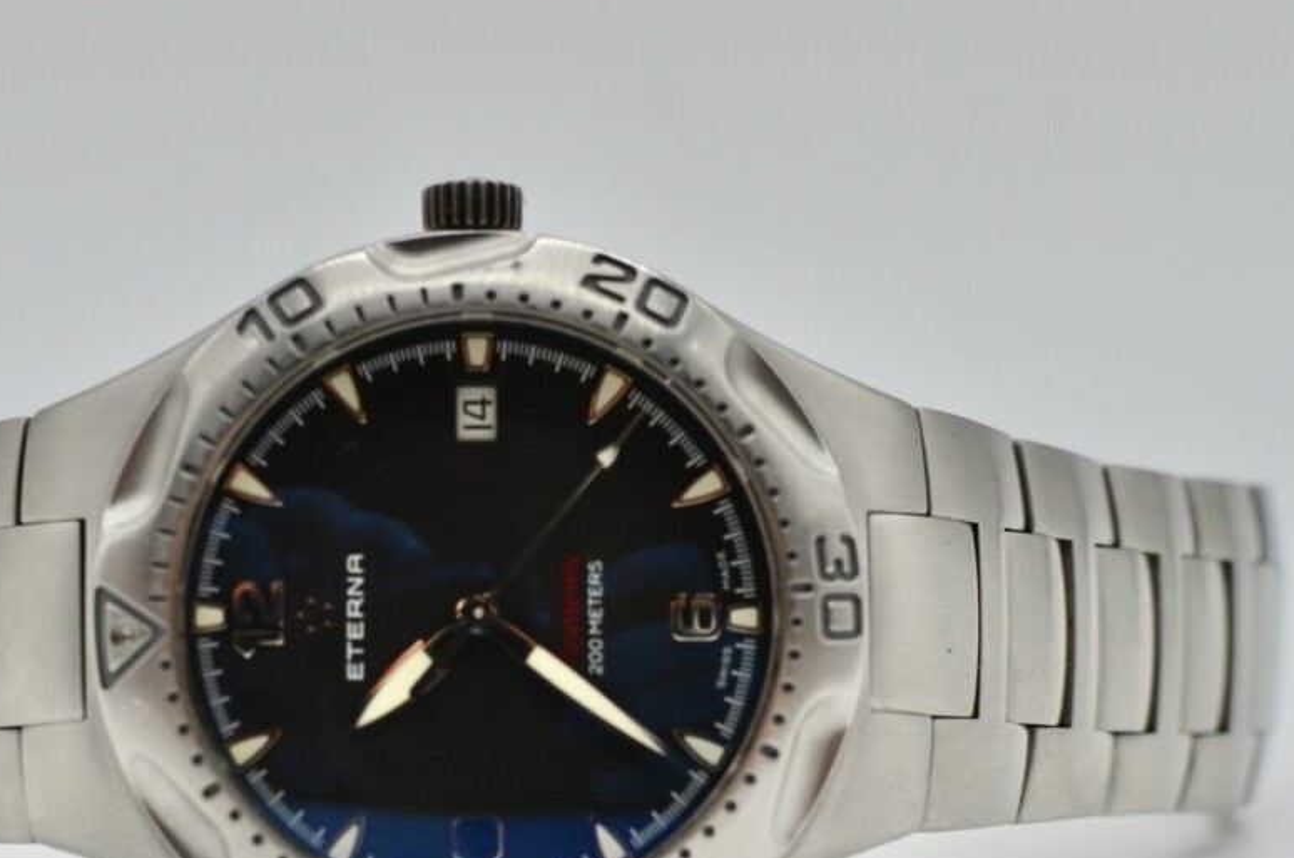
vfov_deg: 14.3
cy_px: 615
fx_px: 3405
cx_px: 476
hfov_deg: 21.5
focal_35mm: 95
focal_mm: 35
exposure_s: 1/125
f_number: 5.6
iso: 320
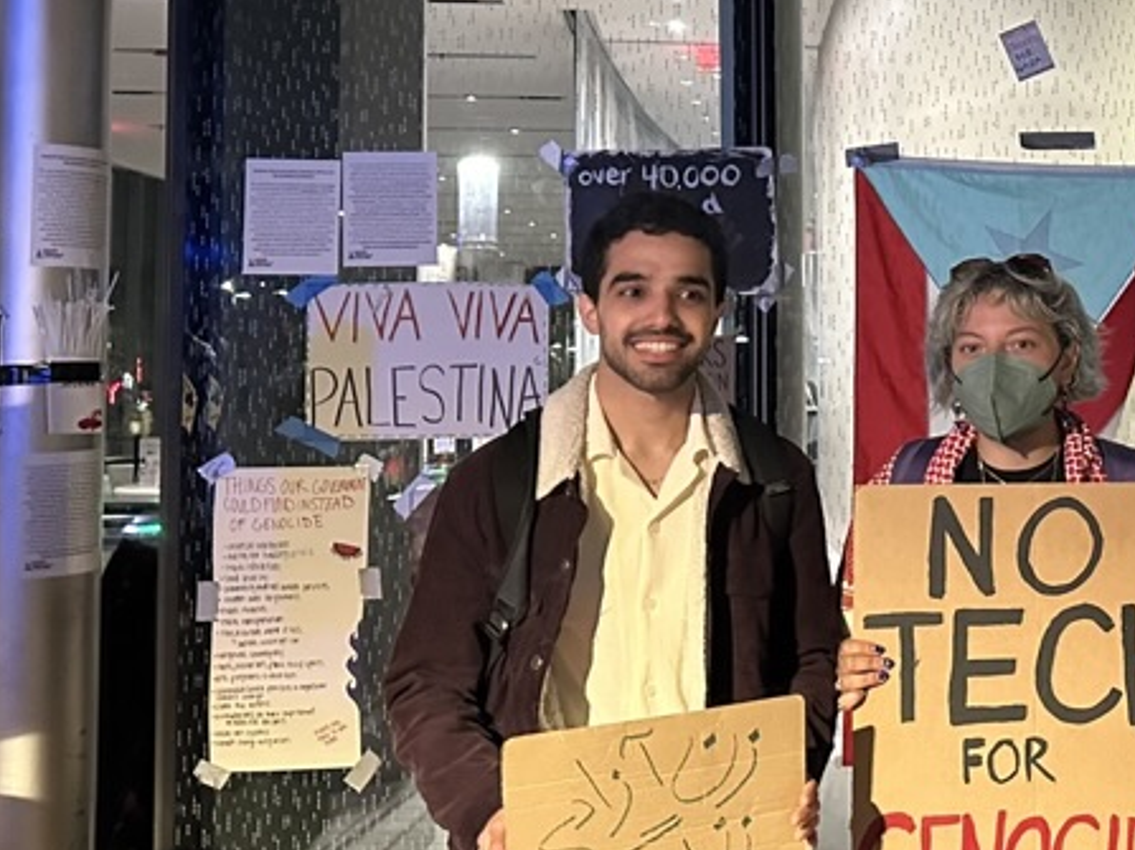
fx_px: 1803
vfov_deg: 26.4
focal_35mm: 55
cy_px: 294
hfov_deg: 32.3
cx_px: 1127
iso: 1000
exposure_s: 1/30
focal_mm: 6.86
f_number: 1.78
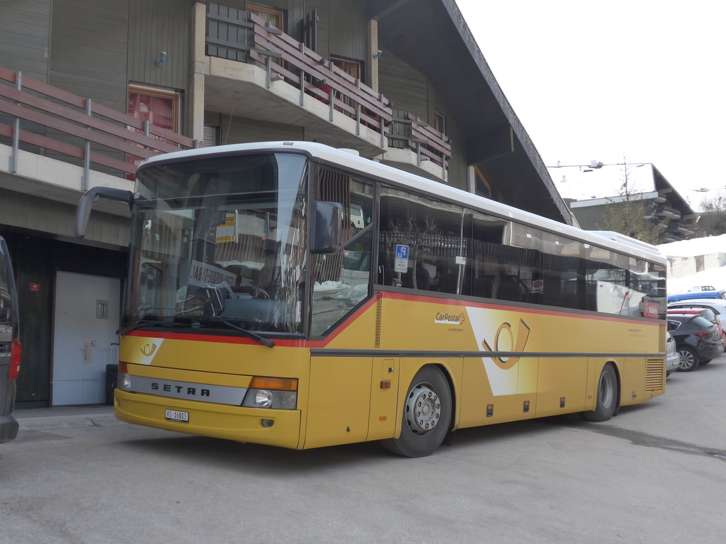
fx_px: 860
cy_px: 272
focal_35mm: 41
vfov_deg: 35.1
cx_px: 363
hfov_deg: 45.8
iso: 160
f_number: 2.8
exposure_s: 1/640
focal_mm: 8.4
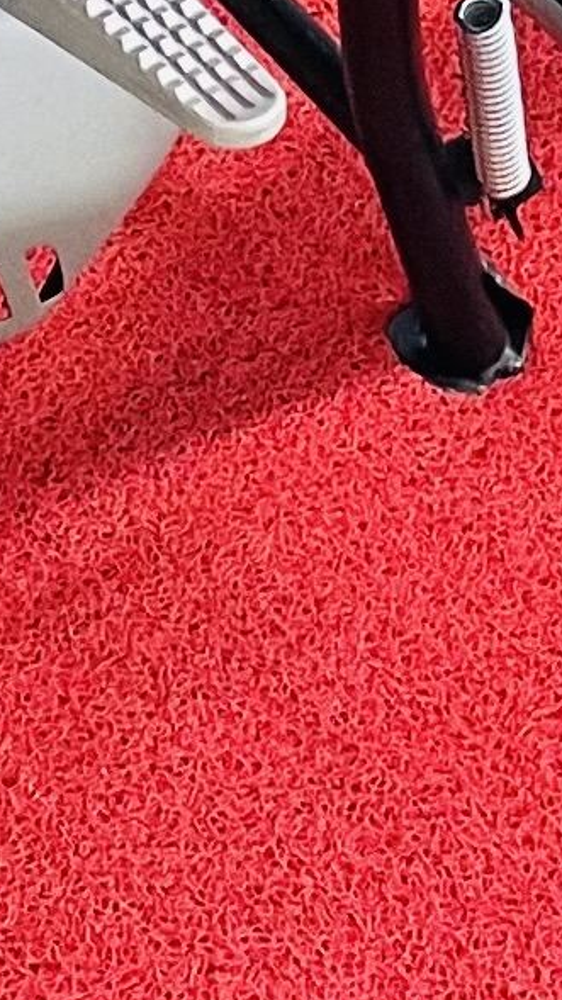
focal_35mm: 194
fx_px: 5143
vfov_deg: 10.2
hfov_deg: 6.2
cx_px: -188
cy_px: -1002
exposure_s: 1/50
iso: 160
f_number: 1.6
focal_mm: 4.2
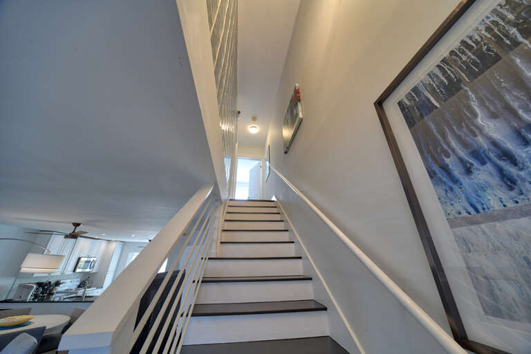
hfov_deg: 112.6
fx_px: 177
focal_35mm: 12
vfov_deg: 90.0
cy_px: 177
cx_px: 266
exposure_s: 1/25
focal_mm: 12
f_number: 10
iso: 1250
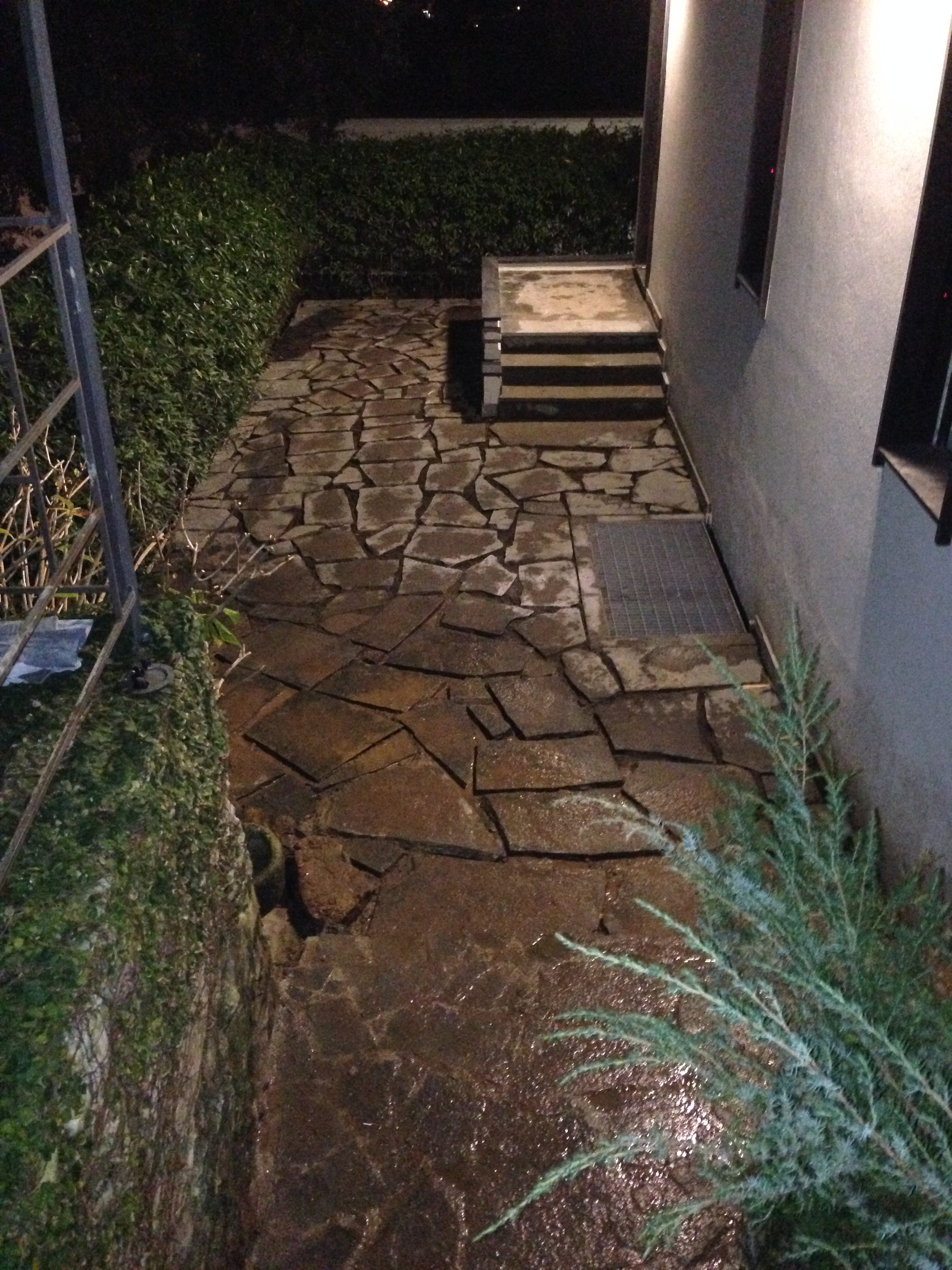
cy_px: 635
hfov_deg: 42.9
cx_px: 476
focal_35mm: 33
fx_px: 1210
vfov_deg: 55.4
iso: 800
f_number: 2.4
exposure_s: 1/16
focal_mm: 4.12
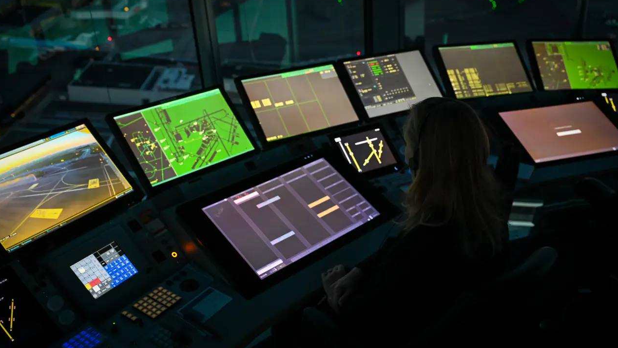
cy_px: 186
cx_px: 309
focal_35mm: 37
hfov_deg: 54.0
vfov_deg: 32.0
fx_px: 606
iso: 4000
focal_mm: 35
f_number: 4.5
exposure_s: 1/125
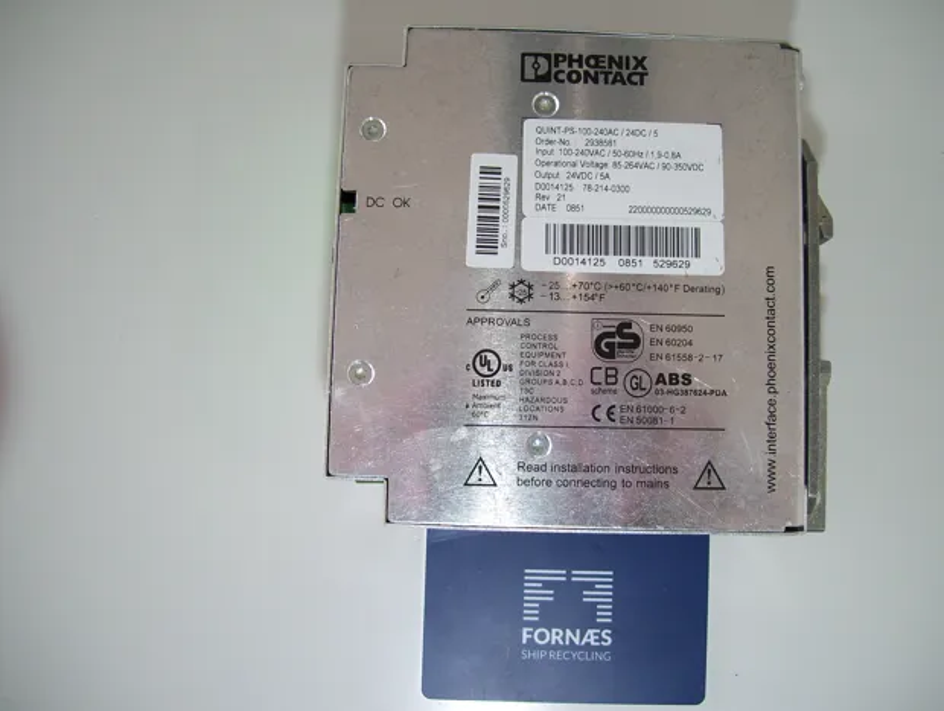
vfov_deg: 39.8
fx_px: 983
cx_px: 472
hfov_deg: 51.3
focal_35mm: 36
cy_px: 356
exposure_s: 1/200
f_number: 2.7
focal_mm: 6
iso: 80
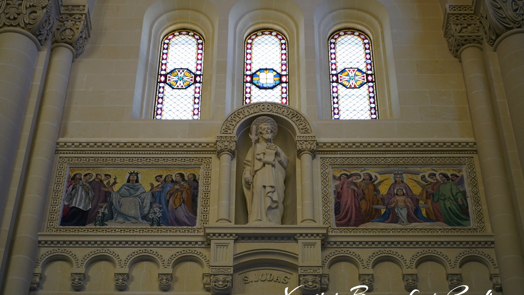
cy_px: 139
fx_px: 1028
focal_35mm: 74
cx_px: 261
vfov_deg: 16.3
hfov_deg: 28.6
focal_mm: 70
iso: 800
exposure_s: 1/80
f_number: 3.2
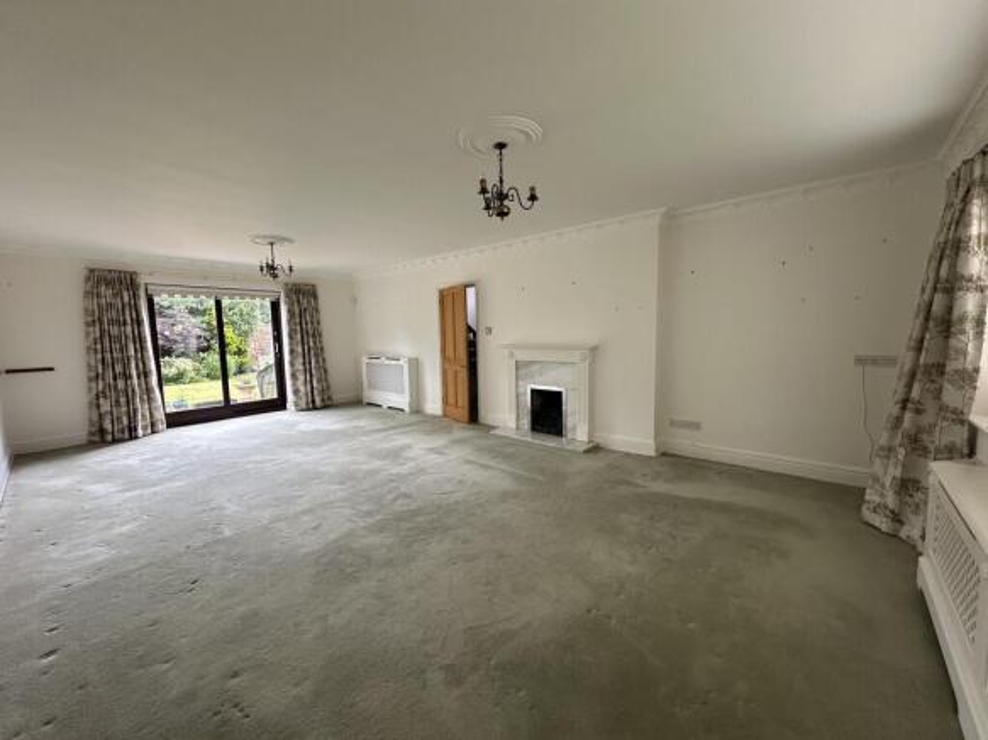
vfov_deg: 85.7
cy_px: 370
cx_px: 494
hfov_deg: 102.1
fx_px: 400
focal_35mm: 14
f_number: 2.2
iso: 125
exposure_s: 1/99
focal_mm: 2.22
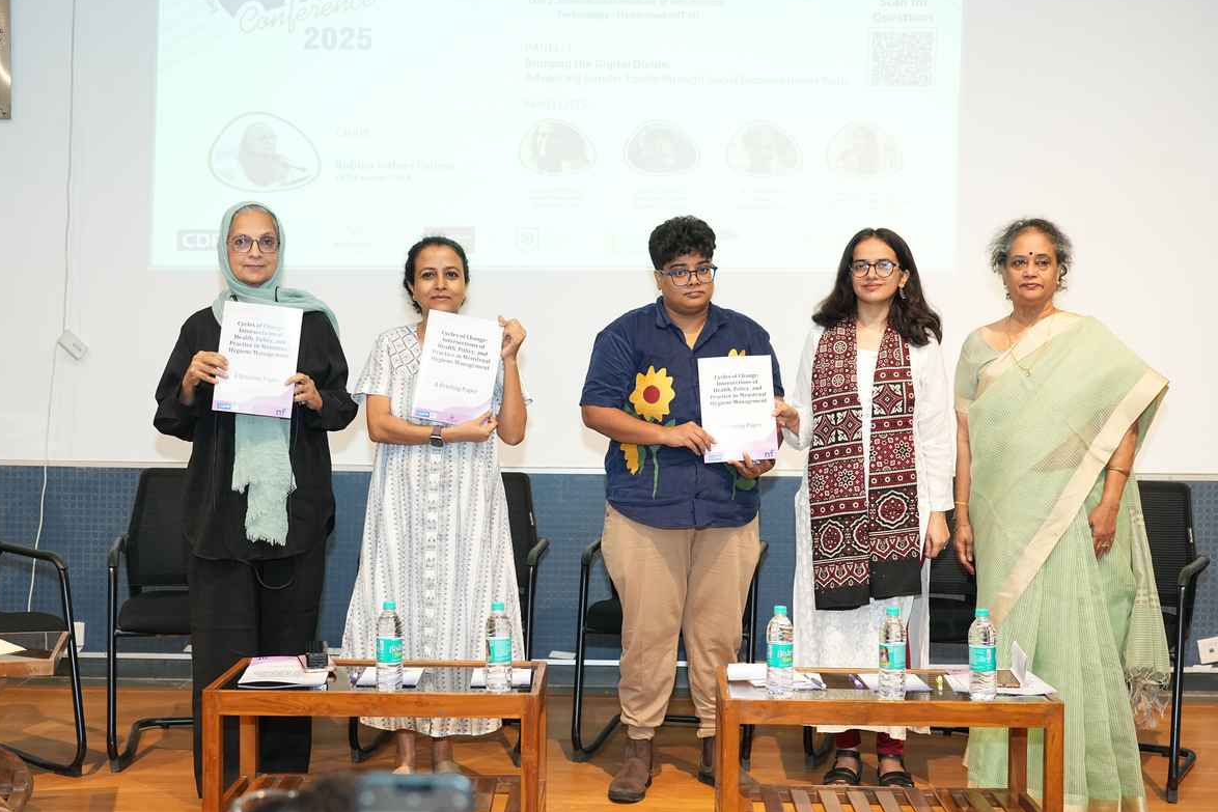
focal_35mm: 47
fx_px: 1590
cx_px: 612
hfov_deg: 41.9
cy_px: 400
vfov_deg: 28.7
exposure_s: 1/100
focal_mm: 46
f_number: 4.5
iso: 2000
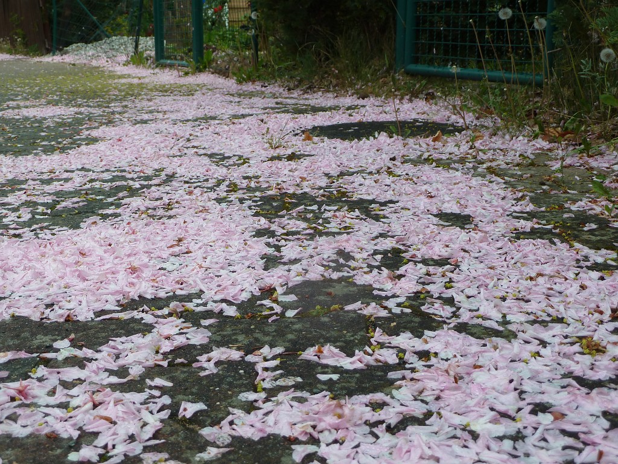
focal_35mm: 48
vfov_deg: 30.3
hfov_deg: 39.7
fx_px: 857
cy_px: 232
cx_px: 309
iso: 80
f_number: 3.8
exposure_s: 1/80
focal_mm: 7.9
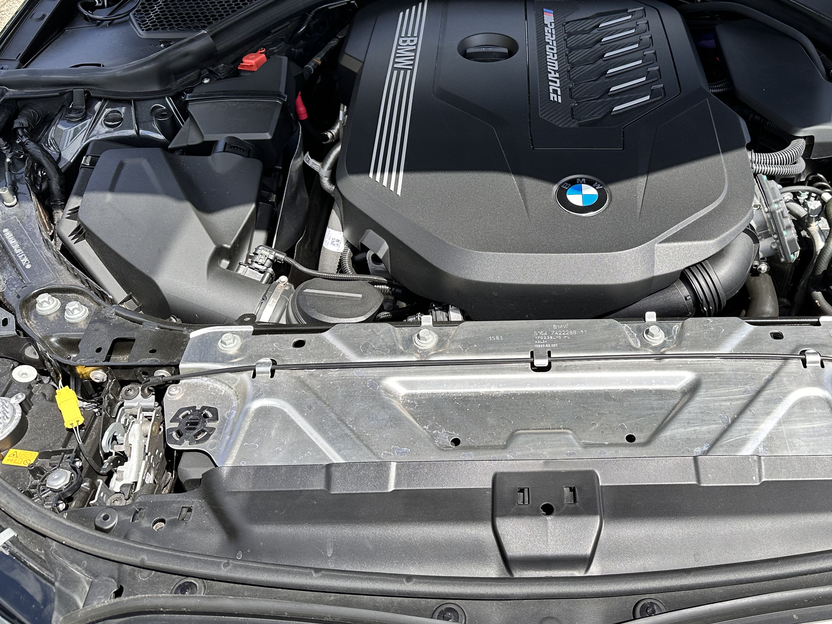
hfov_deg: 54.4
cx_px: 547
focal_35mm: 33
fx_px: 793
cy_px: 247
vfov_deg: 42.7
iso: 80
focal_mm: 6.86
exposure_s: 1/1949
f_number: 1.78
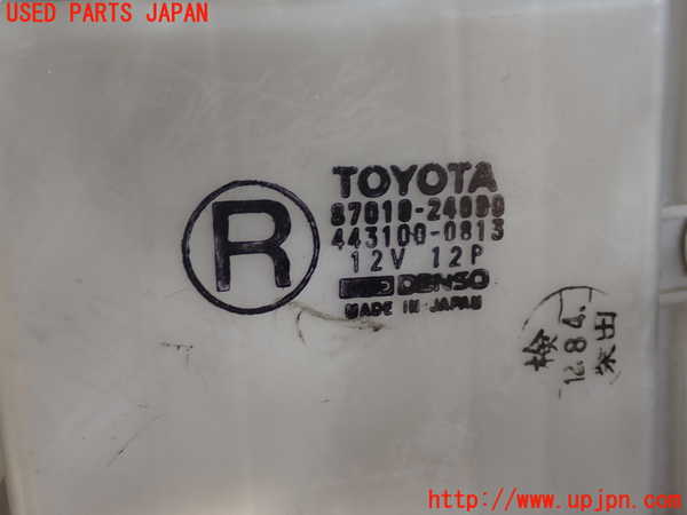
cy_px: 258
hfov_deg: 38.2
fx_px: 992
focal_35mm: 50
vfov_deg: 29.1
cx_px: 344
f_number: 3.2
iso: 125
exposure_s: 1/125
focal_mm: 9.01
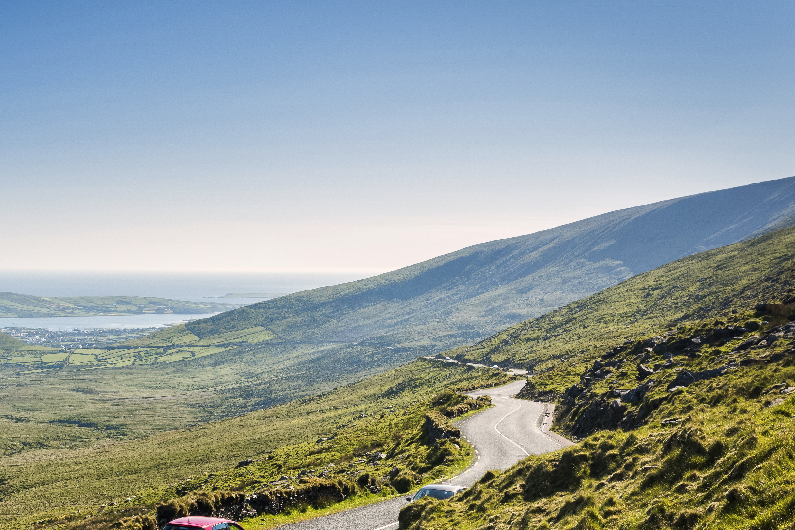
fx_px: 1215
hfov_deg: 35.6
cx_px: 221
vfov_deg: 24.4
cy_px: 377
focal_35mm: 55
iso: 200
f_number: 10
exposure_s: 1/250
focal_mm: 35
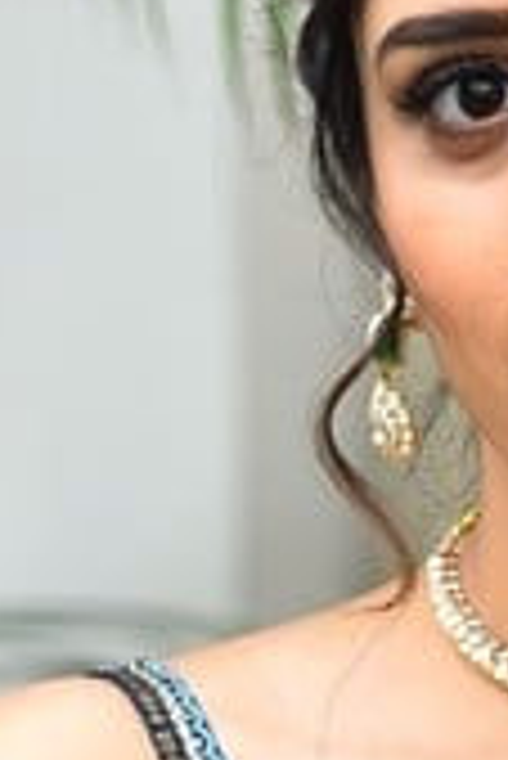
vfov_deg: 4.2
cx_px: 854
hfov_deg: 2.8
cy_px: 1453
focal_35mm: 489
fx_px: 10329
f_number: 4.5
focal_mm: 86
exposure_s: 1/125
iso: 640
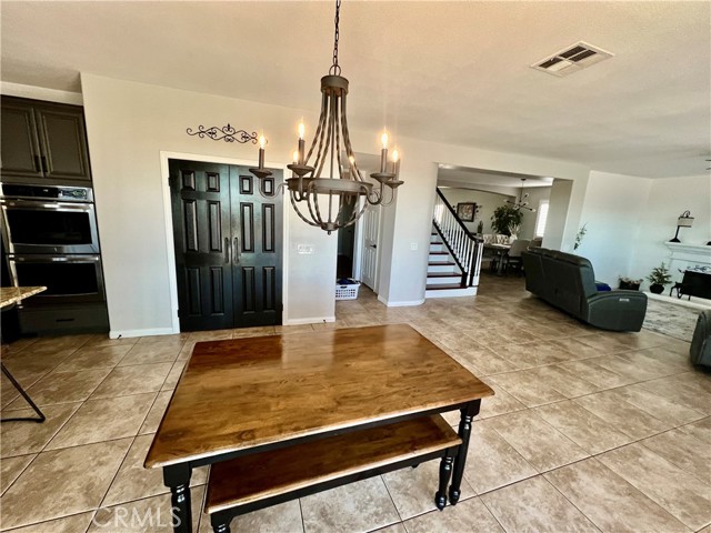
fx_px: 267
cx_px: 356
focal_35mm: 13
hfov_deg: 106.2
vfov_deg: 89.9
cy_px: 266
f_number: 1.8
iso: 160
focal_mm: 1.57
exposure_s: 1/60
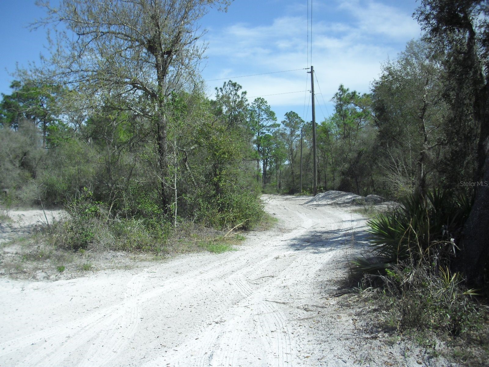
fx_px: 537
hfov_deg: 49.0
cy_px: 184
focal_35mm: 38
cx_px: 244
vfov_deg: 37.7
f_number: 8
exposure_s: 1/320
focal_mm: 6.2
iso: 100
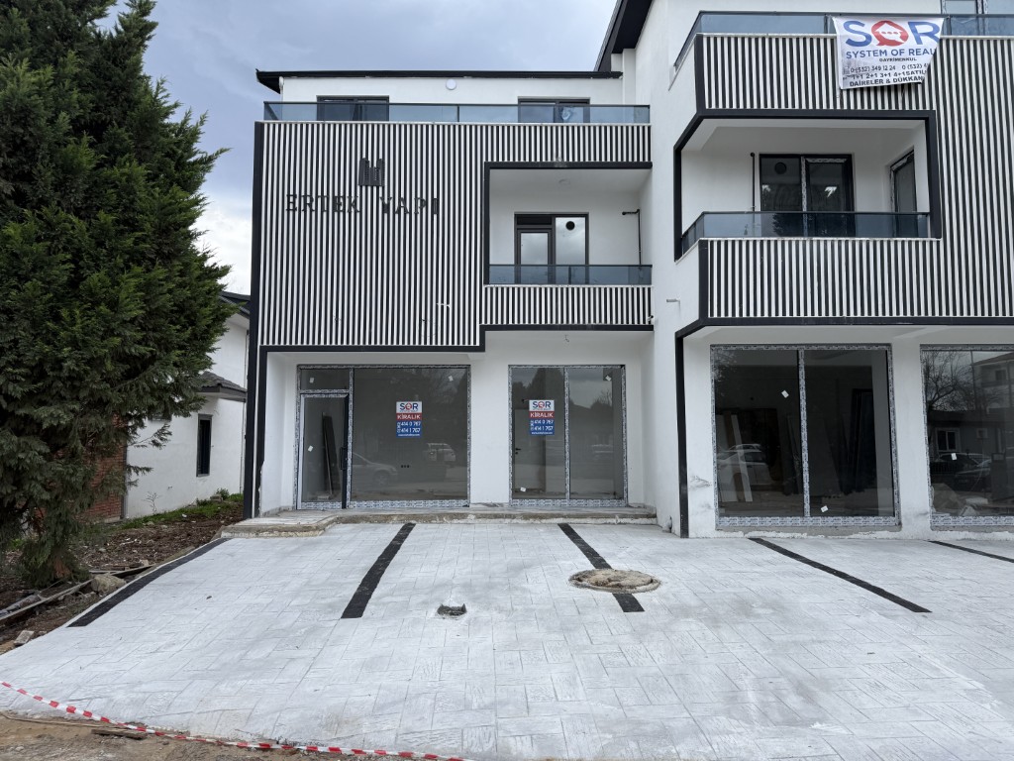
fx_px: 703
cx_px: 507
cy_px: 380
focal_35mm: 24
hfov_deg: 71.6
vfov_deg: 56.8
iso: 80
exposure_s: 1/1385
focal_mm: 6.76
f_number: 1.78
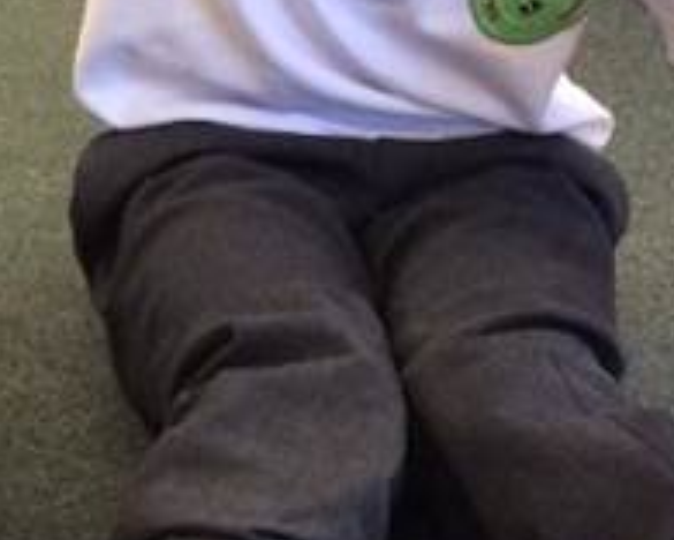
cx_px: -187
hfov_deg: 14.4
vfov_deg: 12.0
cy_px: 350
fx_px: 2553
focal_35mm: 128
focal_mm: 3.3
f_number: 2.4
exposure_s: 1/25
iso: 80
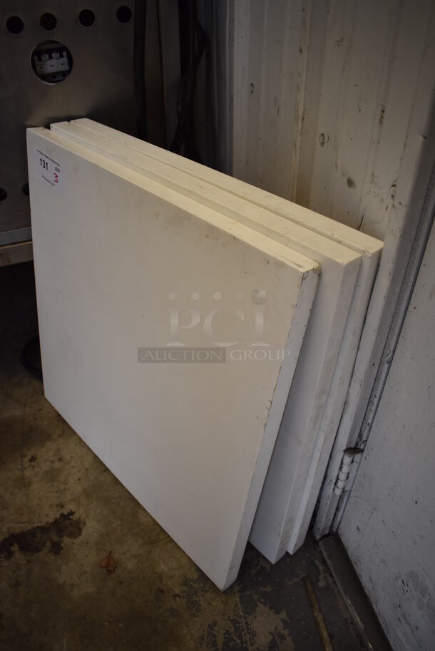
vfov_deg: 67.3
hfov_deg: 48.0
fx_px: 489
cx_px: 218
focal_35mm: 27
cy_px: 326
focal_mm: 18
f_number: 3.5
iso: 800
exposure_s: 1/200
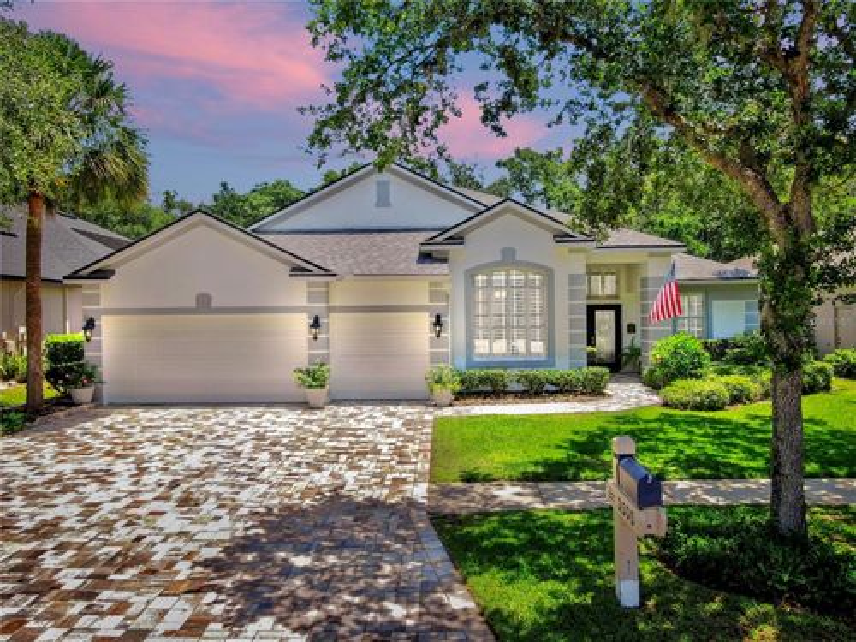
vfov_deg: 56.8
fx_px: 593
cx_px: 428
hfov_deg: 71.6
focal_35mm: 24
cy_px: 321
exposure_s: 1/1000
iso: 110
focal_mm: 4.39
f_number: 2.8
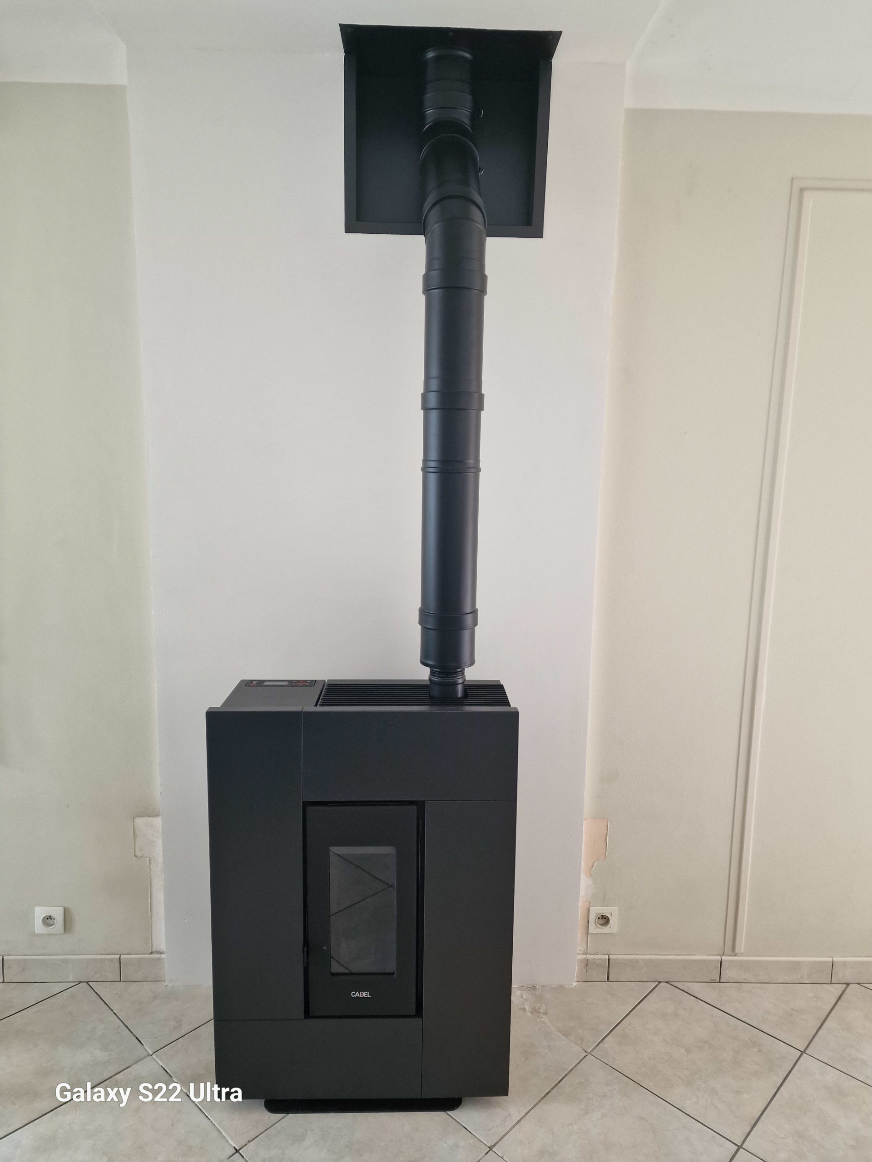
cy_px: 581
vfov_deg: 73.9
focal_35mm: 23
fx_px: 773
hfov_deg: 58.9
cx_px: 436
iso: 400
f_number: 1.8
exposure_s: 1/100
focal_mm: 6.4
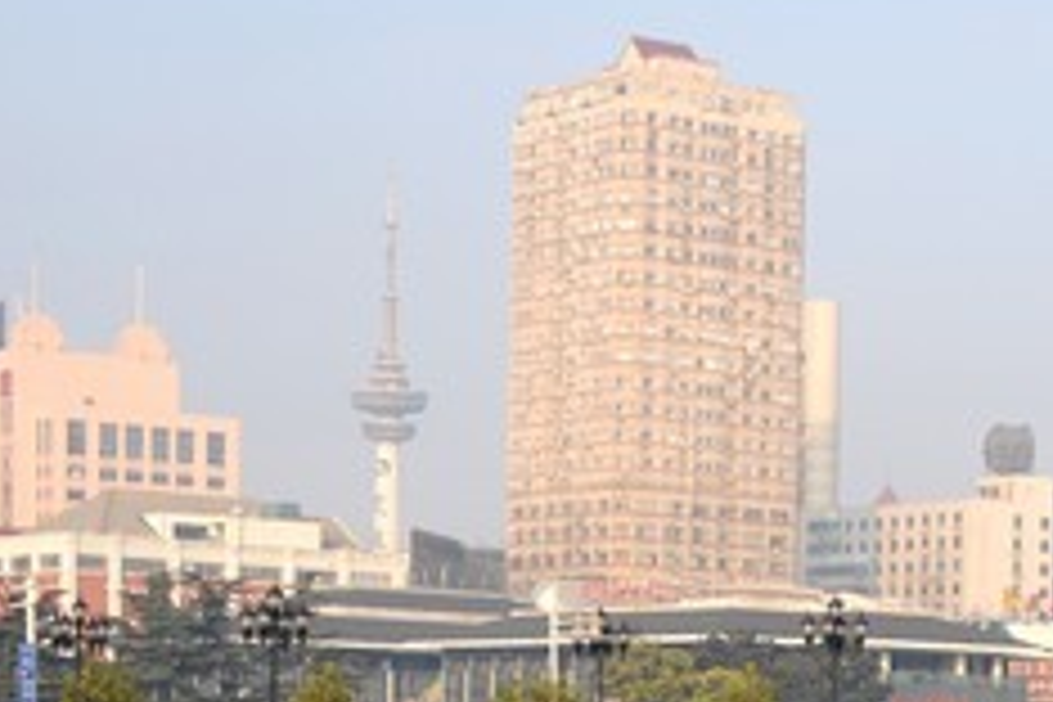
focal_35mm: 122
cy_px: 916
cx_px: 914
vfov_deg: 11.0
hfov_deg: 16.6
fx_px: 3568
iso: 200
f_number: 2.8
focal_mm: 44
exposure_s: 1/1600
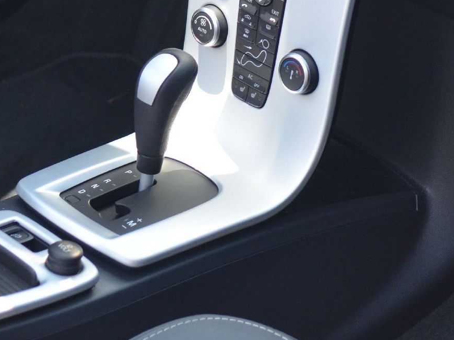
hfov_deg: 14.1
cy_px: -85
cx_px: 202
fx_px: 1836
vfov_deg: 10.4
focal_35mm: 140
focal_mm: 34
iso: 800
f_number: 3.2
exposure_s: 1/800
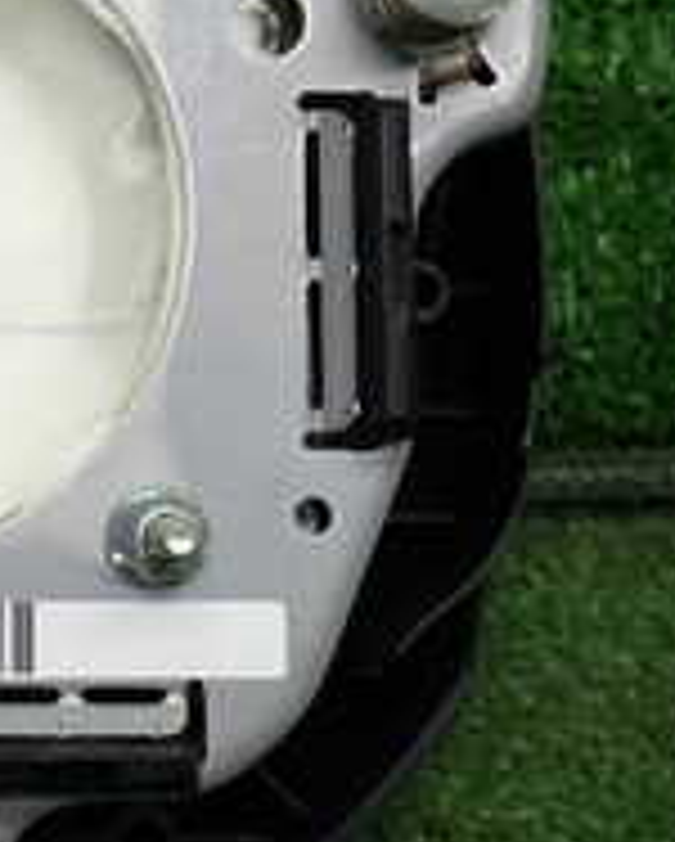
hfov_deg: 15.6
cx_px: -212
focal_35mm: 94
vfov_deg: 20.3
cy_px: 306
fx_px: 2344
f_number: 2.3
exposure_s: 1/60
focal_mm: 5.4
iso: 160
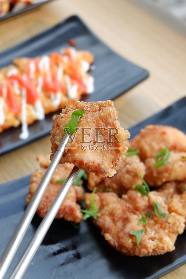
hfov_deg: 18.2
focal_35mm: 75
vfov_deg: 27.0
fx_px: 581
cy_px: 140
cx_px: 93
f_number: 5.6
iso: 320
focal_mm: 50
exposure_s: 1/140
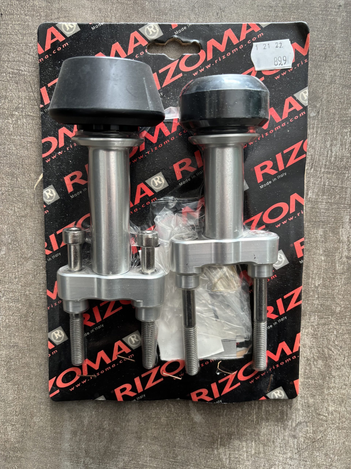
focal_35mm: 26
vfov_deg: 67.3
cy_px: 234
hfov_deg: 53.1
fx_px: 352
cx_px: 176
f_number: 1.6
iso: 320
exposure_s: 1/60
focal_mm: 5.96
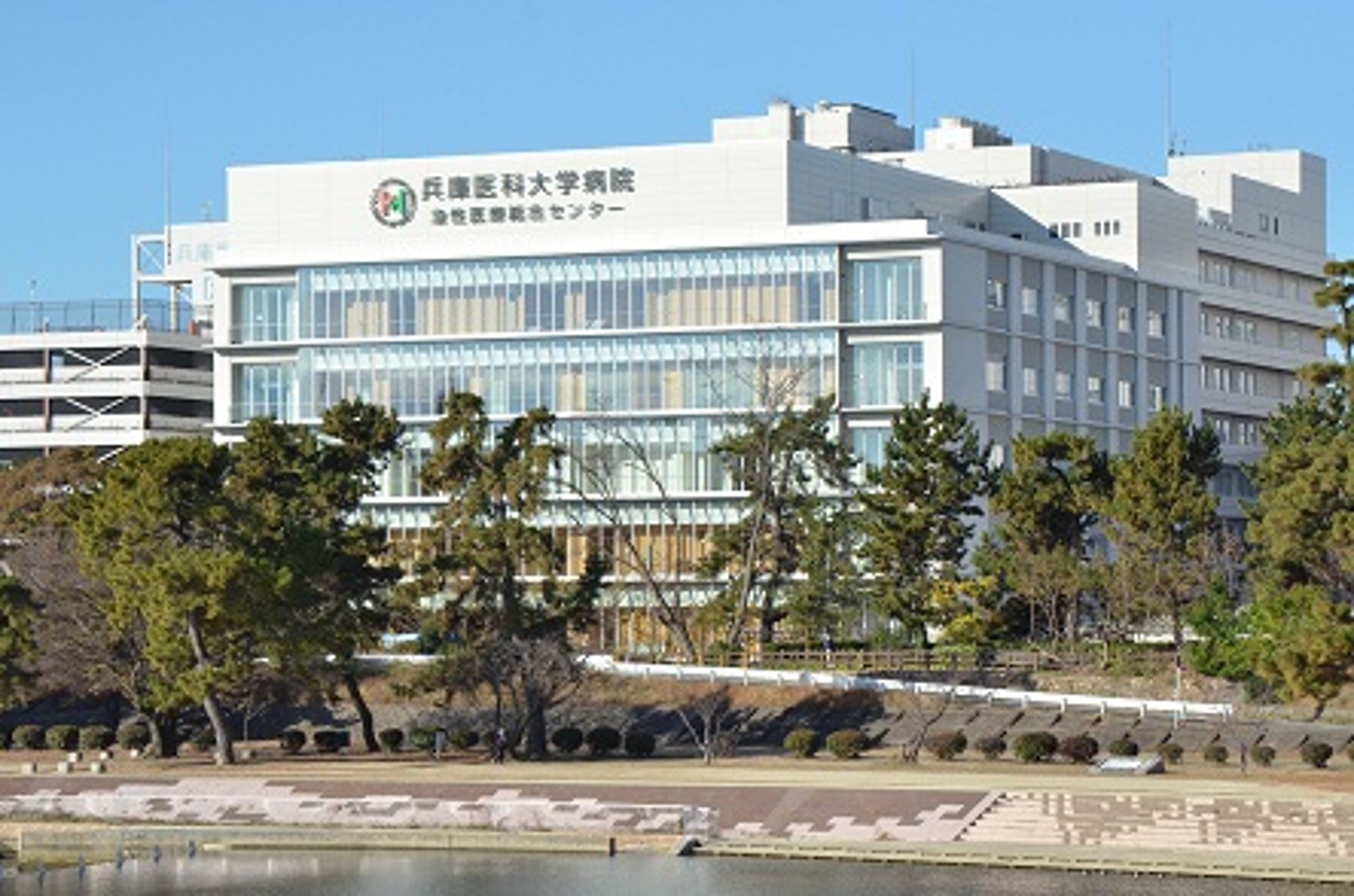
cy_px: 448
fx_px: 4391
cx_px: 677
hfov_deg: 17.5
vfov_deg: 11.7
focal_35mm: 117
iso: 1600
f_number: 8
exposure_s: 1/4000
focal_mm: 78
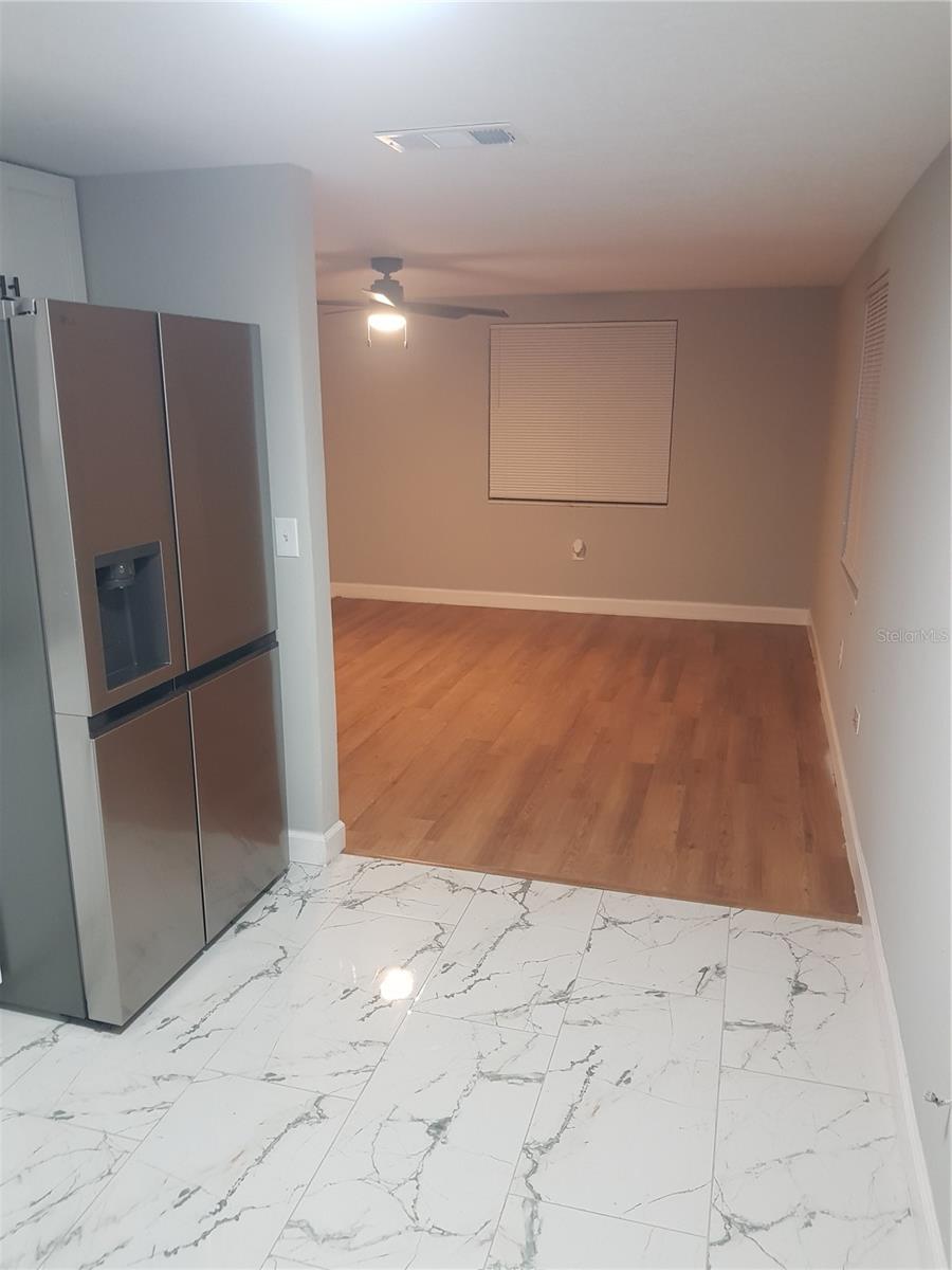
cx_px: 476
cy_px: 635
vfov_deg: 67.3
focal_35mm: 26
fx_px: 953
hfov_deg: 53.1
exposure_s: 1/30
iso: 250
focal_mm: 4.3
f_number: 1.7
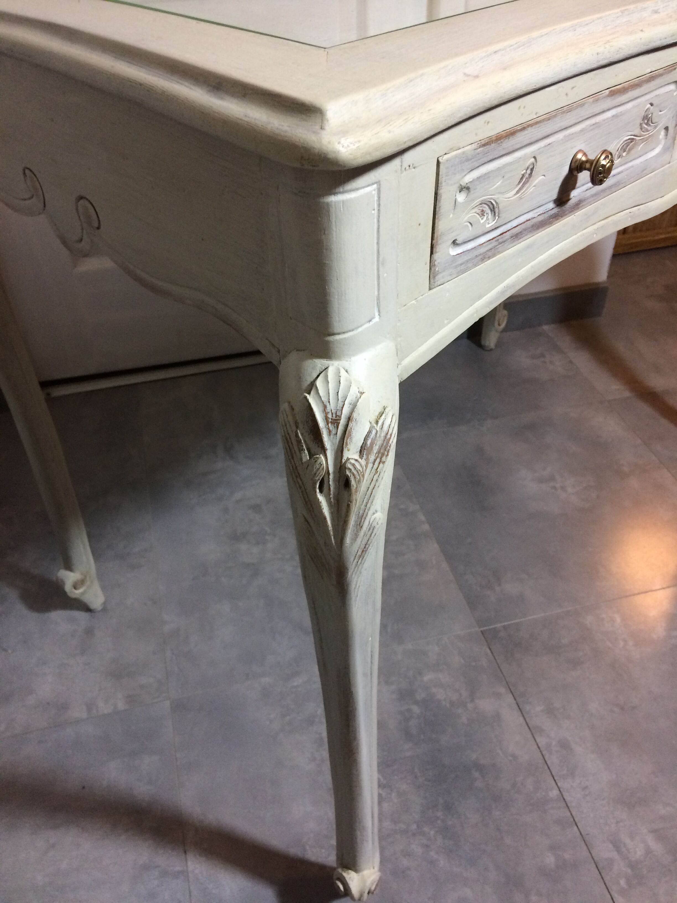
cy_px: 452
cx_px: 338
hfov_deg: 48.2
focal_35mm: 29
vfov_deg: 61.7
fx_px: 756
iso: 160
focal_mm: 4.15
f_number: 2.2
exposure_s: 1/33
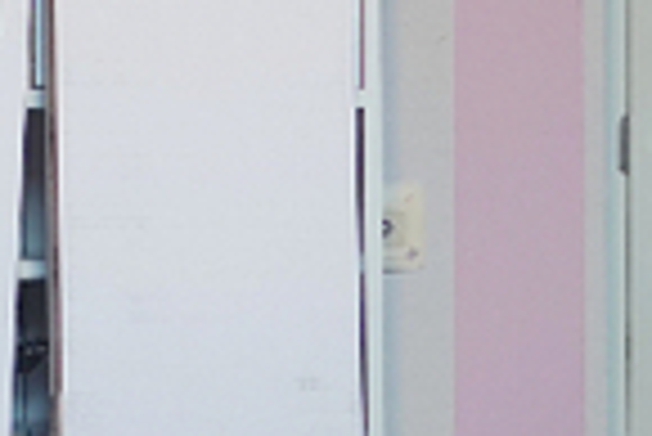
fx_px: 2701
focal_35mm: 149
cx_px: 589
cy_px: 198
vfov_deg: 9.2
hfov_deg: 13.6
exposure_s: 1/30
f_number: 1.8
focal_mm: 8.8
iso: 160
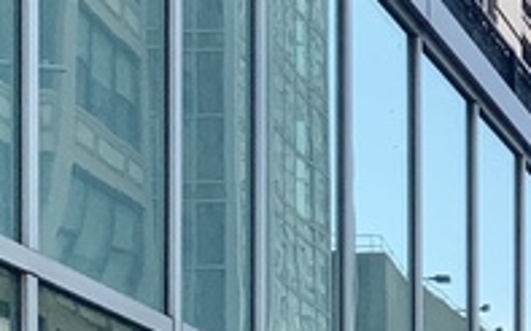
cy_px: 299
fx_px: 2025
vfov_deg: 9.3
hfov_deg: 12.6
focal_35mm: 140
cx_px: 1151
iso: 25
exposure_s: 1/1406
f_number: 1.8
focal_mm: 4.25
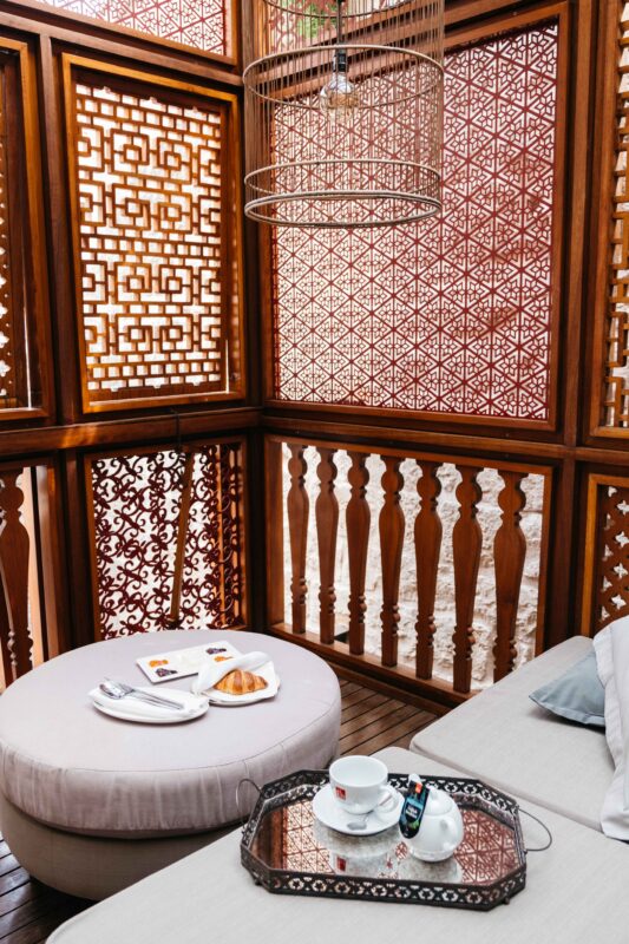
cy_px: 472
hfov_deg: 42.3
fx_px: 813
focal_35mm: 31
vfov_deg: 60.3
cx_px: 314
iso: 400
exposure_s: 1/125
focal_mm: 20.6
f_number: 3.2
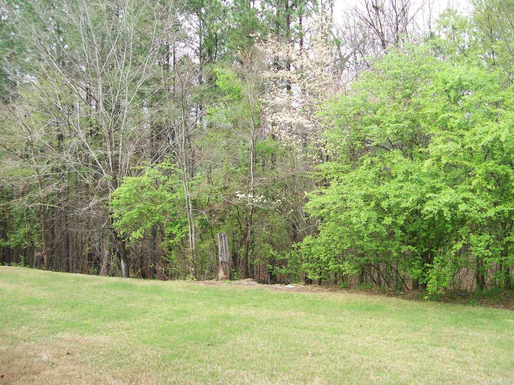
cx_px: 257
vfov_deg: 39.7
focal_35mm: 36
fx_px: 535
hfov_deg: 51.4
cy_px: 192
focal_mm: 6
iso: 80
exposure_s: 1/176
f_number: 2.7
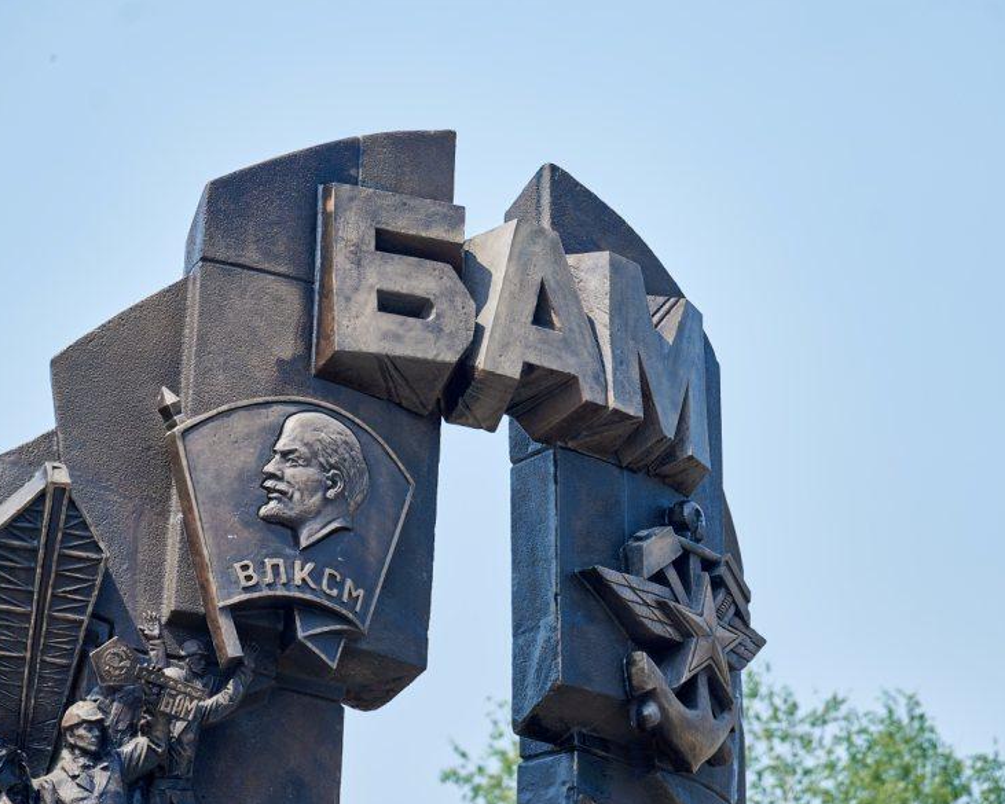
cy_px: 353
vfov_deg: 11.2
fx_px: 4105
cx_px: 536
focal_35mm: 138
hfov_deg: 14.0
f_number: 4
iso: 100
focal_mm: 105
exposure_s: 1/500
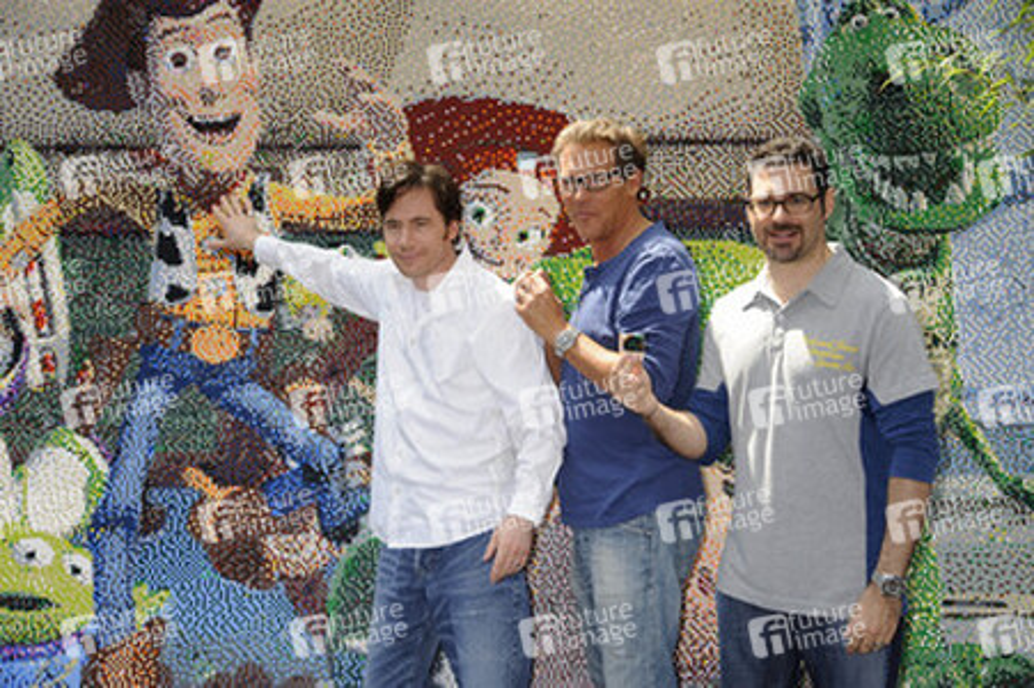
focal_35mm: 70
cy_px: 344
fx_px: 2009
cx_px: 517
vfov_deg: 19.4
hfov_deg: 28.9
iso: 320
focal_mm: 70
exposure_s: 1/200
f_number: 7.1
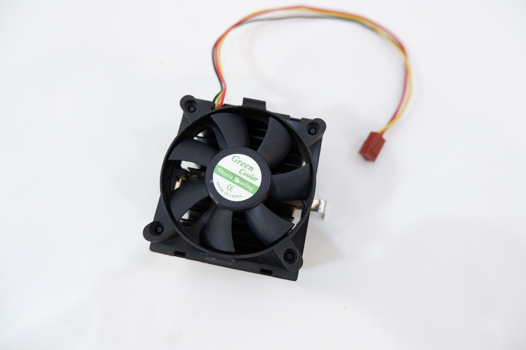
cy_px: 175
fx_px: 336
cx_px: 263
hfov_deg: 76.1
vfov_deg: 55.0
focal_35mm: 23
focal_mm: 15.2
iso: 200
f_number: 3.5
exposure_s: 1/75
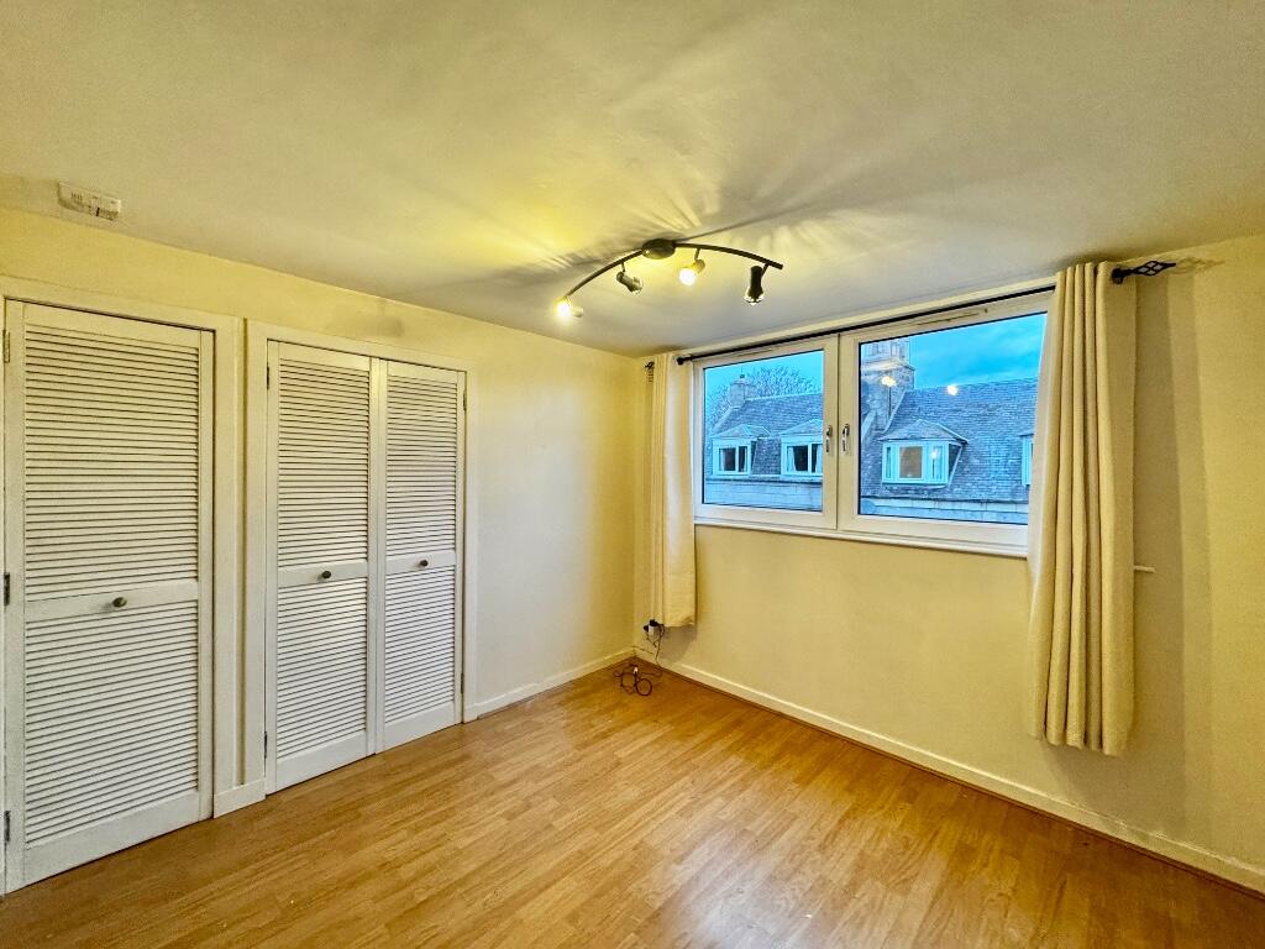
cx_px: 632
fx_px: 512
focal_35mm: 14
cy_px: 474
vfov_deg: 85.7
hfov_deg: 102.1
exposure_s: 1/50
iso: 200
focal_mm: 2.22
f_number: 2.2
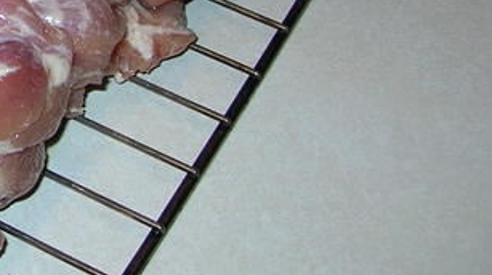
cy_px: -122
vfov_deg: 10.2
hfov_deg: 17.2
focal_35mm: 115
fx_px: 1499
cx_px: -194
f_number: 2.7
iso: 50
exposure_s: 1/60.1
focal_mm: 6
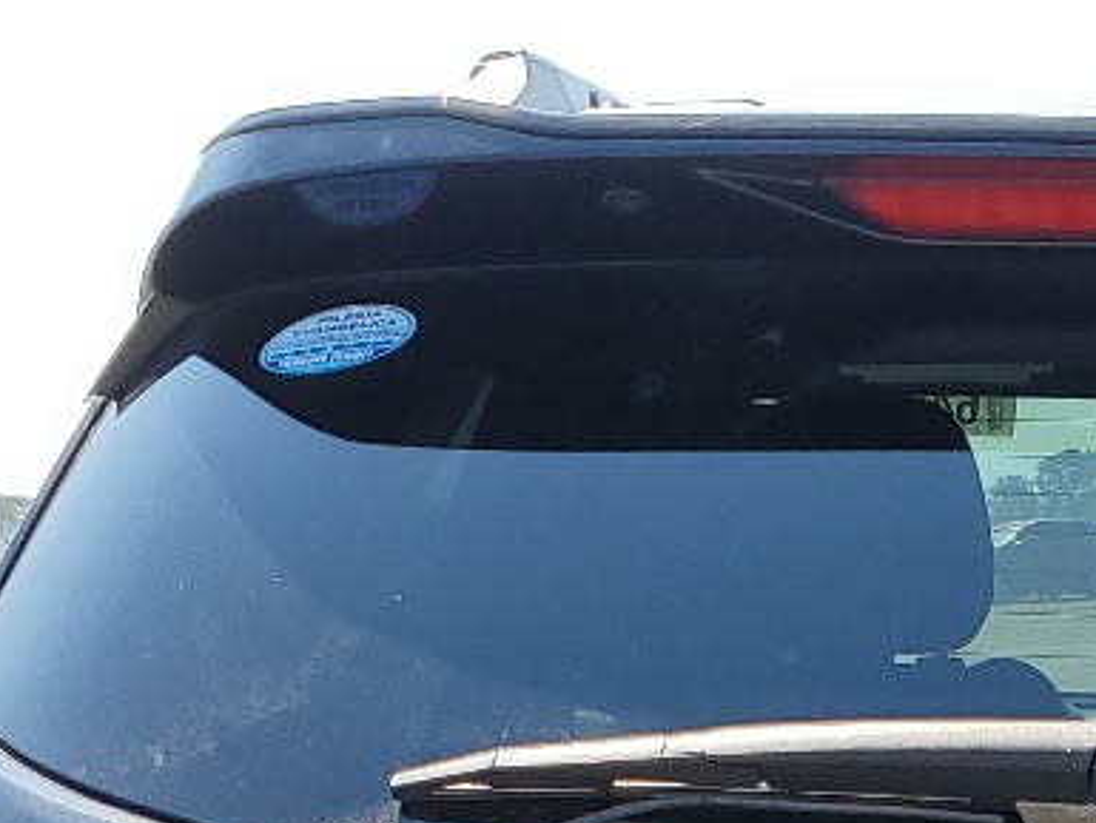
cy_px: 1455
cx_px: 1176
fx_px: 3421
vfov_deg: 12.6
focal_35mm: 108
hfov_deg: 17.6
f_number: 1.5
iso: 50
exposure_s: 1/1429
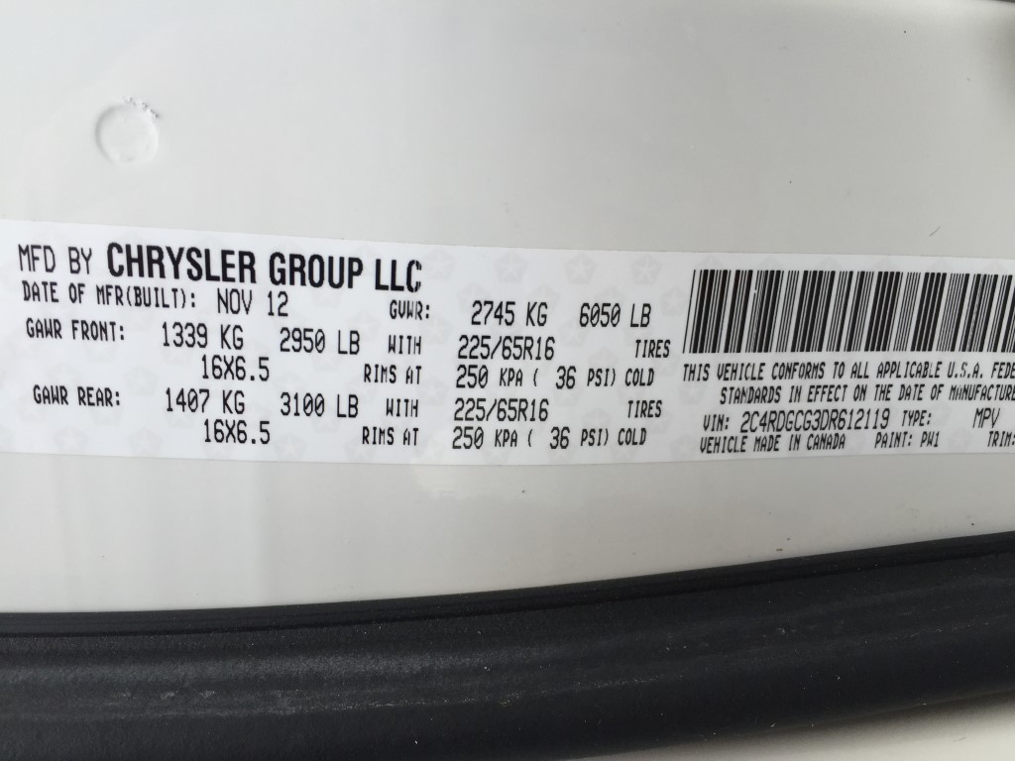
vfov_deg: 48.2
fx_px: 850
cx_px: 508
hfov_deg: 61.7
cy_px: 380
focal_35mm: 29
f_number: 2.2
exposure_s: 1/549
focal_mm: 4.15
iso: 32
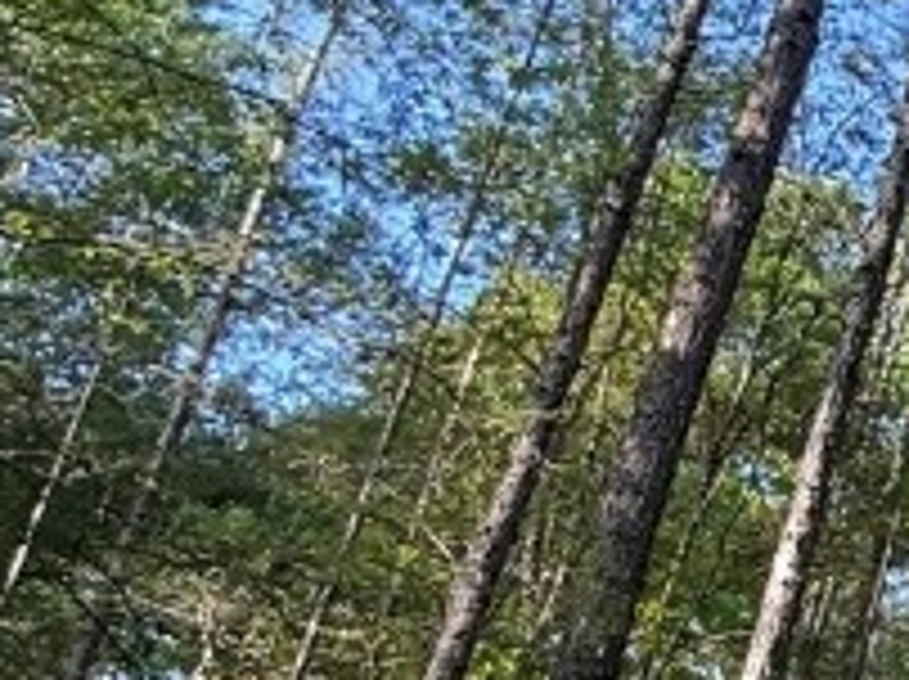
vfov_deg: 20.3
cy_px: 590
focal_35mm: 71
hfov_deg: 15.0
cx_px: 2200
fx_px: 1862
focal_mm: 2.22
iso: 64
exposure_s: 1/164
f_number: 2.2
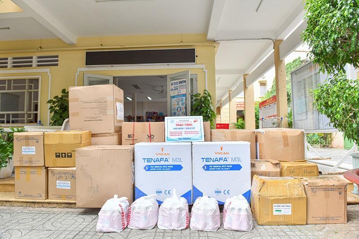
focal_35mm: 24
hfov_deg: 73.8
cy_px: 120
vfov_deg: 53.1
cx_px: 180
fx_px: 239
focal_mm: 24
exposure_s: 1/200
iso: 800
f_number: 5.6
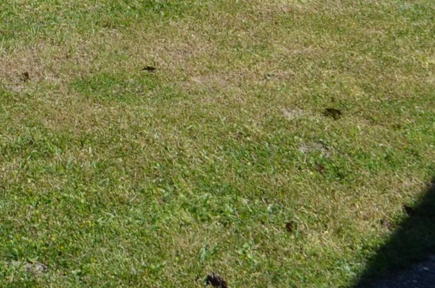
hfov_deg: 12.1
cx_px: -279
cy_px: -290
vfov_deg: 8.2
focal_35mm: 159
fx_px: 1918
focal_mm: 24
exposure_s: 1/250
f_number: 8
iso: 100
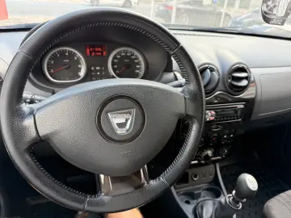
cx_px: 146
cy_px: 109
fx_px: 202
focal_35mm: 24
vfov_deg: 56.8
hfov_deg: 71.6
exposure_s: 1/243
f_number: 1.78
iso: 160
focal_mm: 6.76
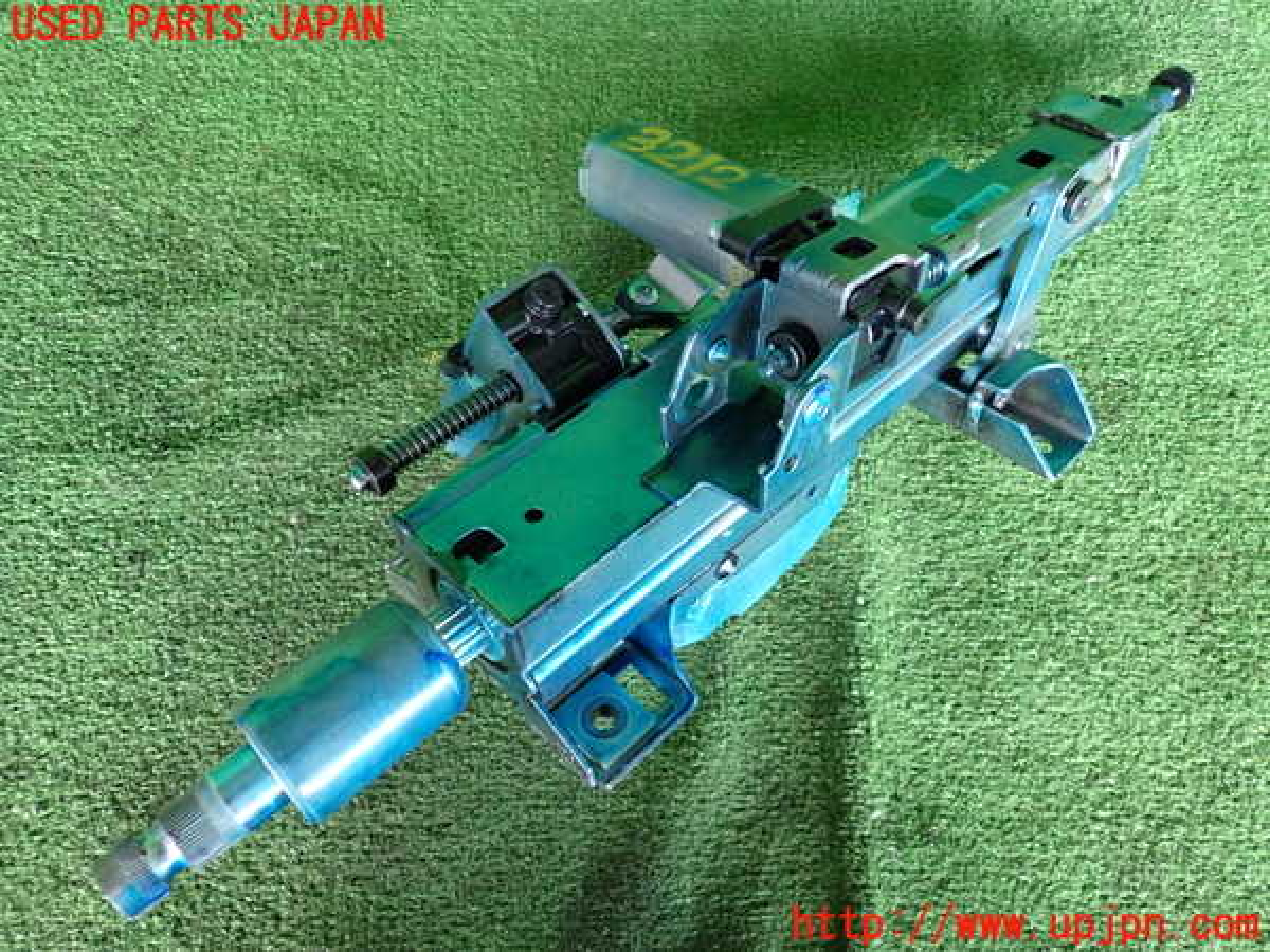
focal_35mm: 25
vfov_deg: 54.9
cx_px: 635
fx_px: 917
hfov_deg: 69.4
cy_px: 476
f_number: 2
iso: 640
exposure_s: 1/125
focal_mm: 4.5
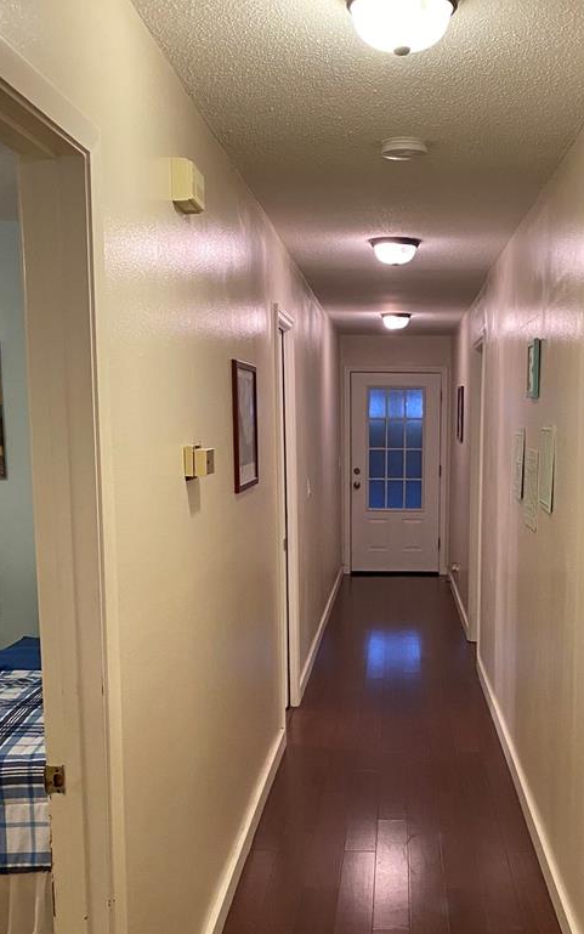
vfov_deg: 45.8
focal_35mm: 43
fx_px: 1094
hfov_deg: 29.6
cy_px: 591
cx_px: 404
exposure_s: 1/60
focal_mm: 4.25
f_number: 1.8
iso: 320
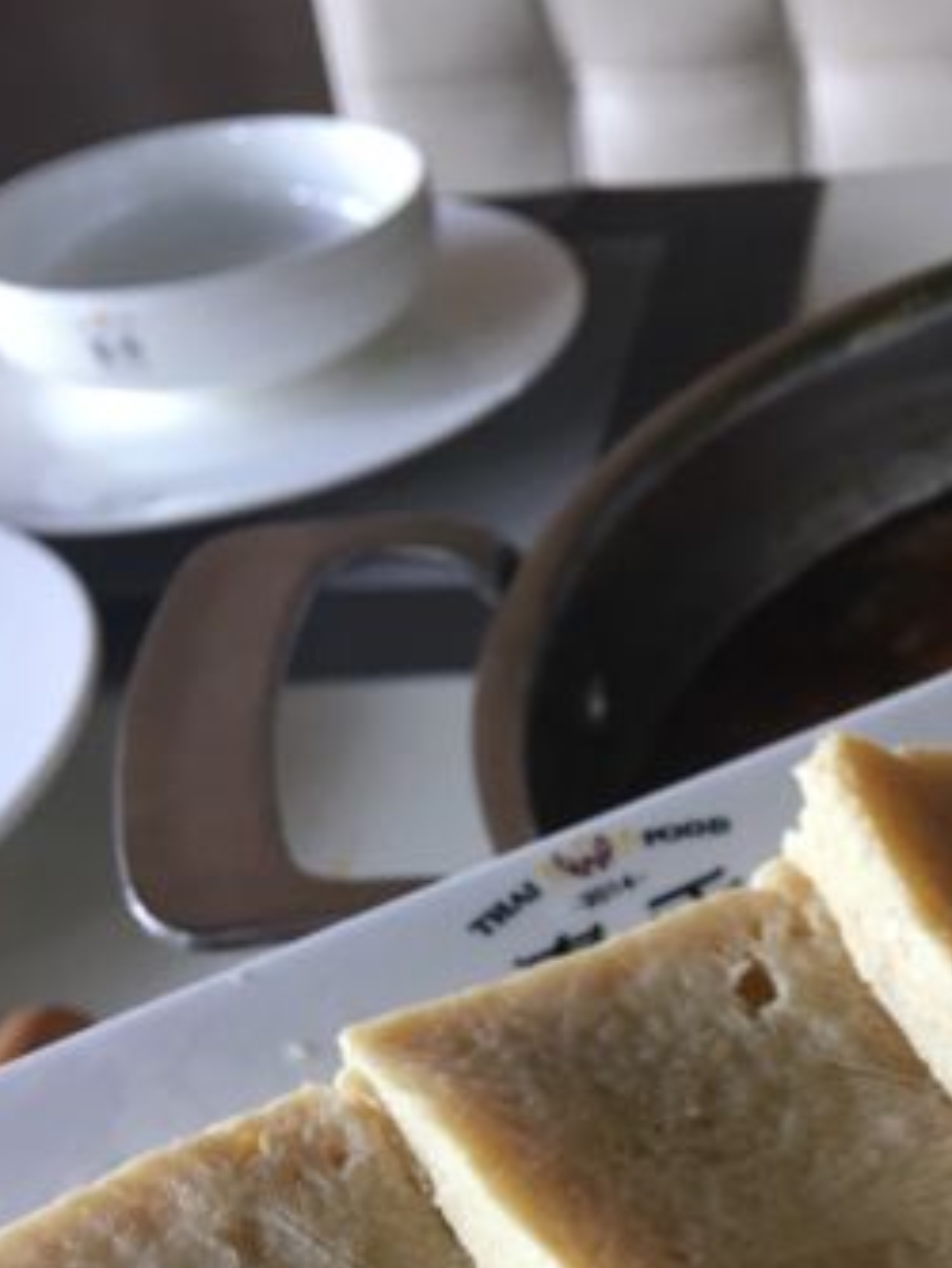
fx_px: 2235
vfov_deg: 30.7
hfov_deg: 22.9
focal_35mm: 61
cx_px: 984
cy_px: 1051
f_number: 2.2
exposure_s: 1/17
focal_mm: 4.15
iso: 32
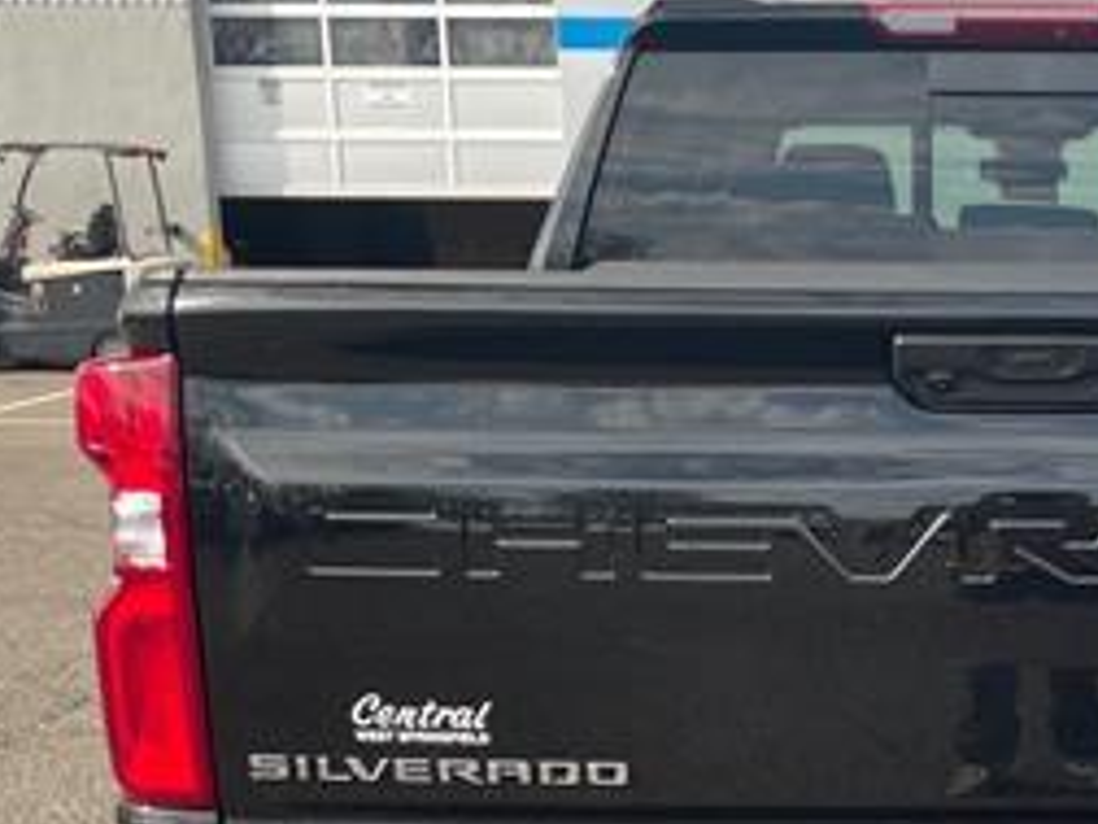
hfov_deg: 28.1
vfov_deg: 21.9
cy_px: 693
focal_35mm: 66
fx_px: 2093
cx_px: 1015
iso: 32
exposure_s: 1/754
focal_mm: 4.2
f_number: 1.6
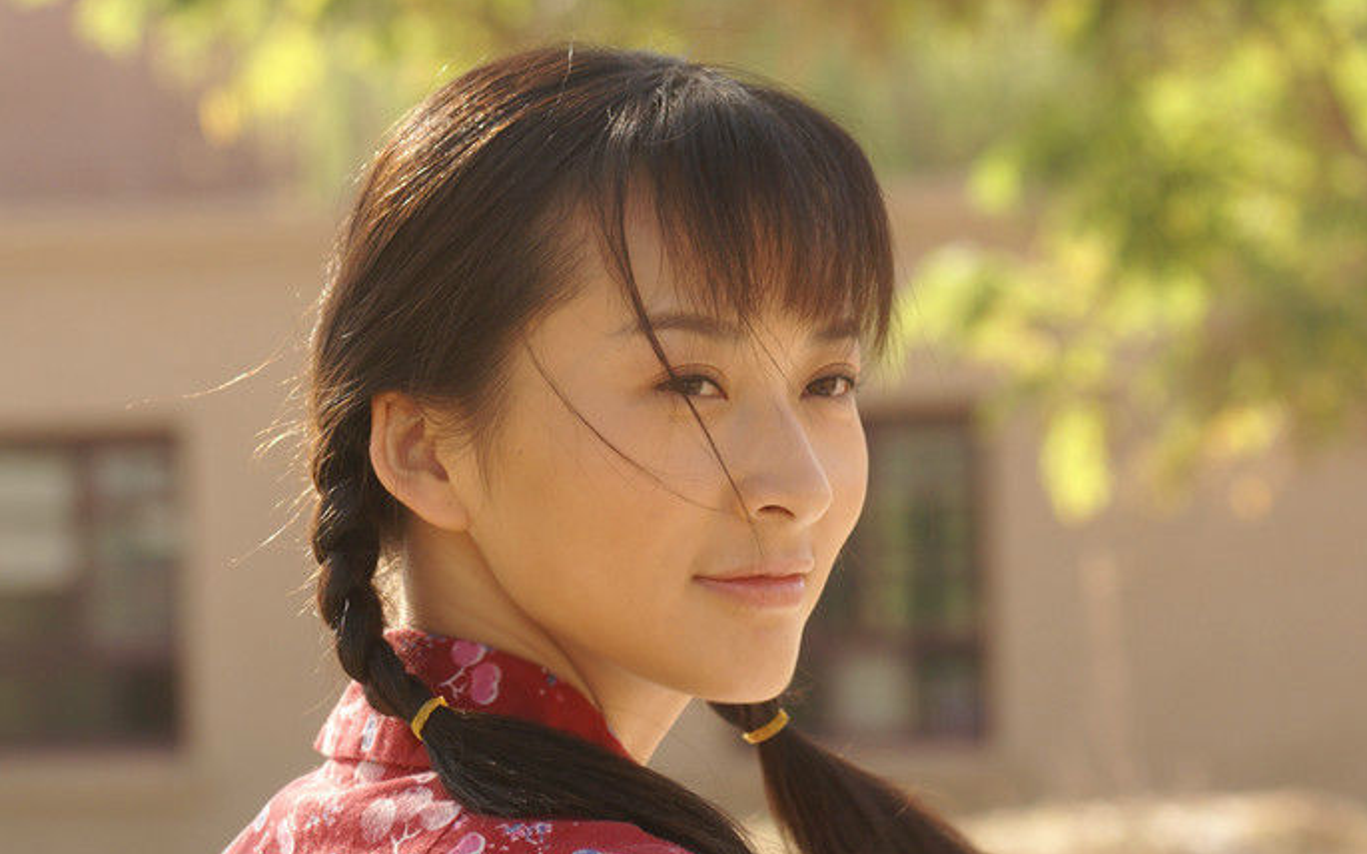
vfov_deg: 6.9
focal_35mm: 190
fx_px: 7078
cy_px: 468
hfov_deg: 11.0
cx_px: 639
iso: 200
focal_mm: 100
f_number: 6.3
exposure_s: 1/250
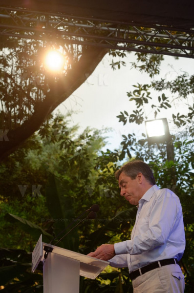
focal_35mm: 105
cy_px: 146
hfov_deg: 13.0
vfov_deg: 19.5
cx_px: 97
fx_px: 853
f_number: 5.6
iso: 800
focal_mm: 70
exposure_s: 1/320
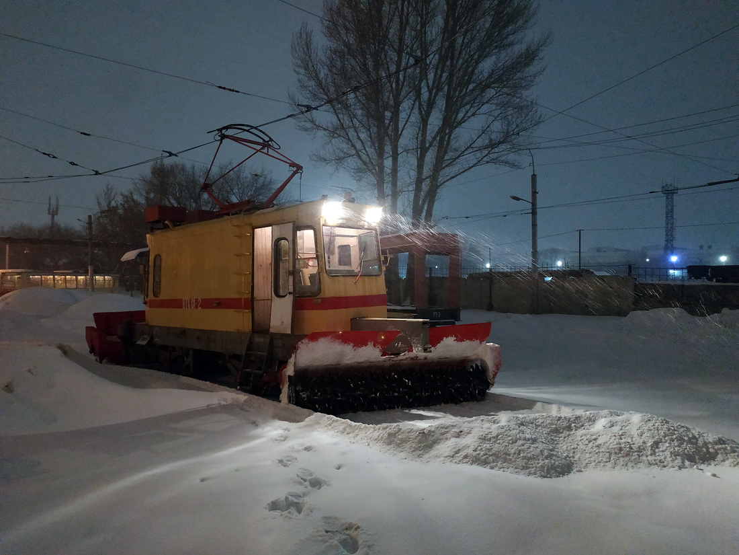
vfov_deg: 56.8
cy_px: 278
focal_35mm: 24
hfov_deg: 71.6
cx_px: 370
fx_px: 512
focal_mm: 3.94
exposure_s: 1/20
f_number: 1.9
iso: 1600
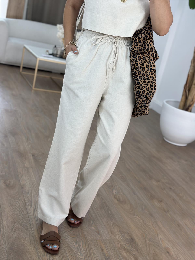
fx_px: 361
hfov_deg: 30.3
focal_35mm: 48
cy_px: 130
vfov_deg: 39.7
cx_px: 98
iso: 80
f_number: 1.78
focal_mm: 6.86
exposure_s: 1/236
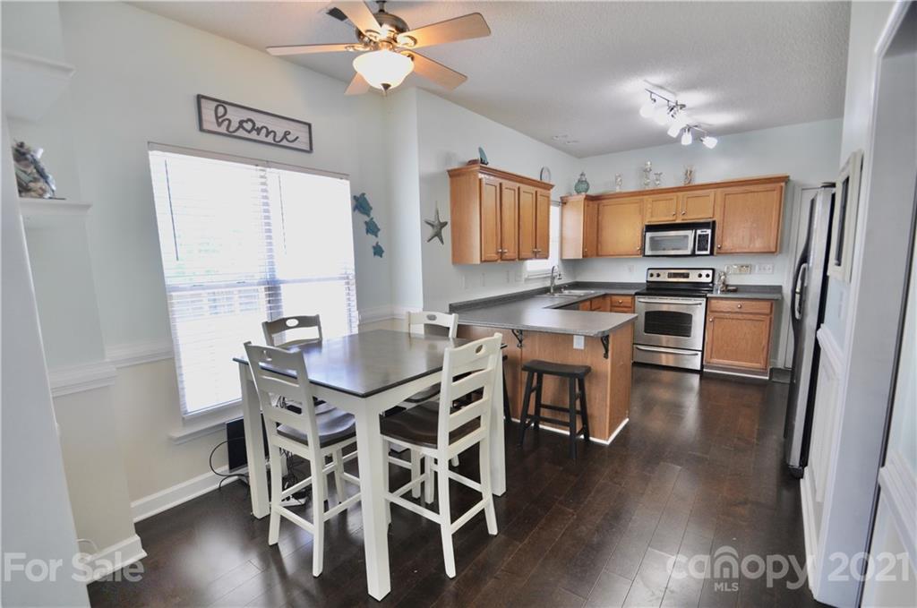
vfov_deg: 77.1
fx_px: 381
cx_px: 458
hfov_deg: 100.5
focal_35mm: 15
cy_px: 304
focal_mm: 10
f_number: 4
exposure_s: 1/60
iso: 400
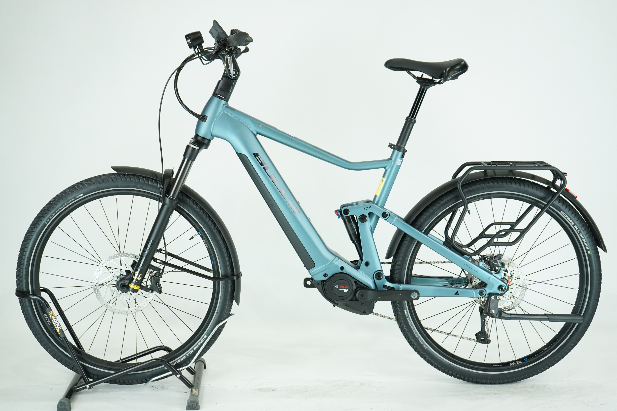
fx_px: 943
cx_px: 308
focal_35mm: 55
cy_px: 206
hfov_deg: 36.2
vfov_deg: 24.6
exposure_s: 1/200
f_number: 5.6
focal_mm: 55
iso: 1600
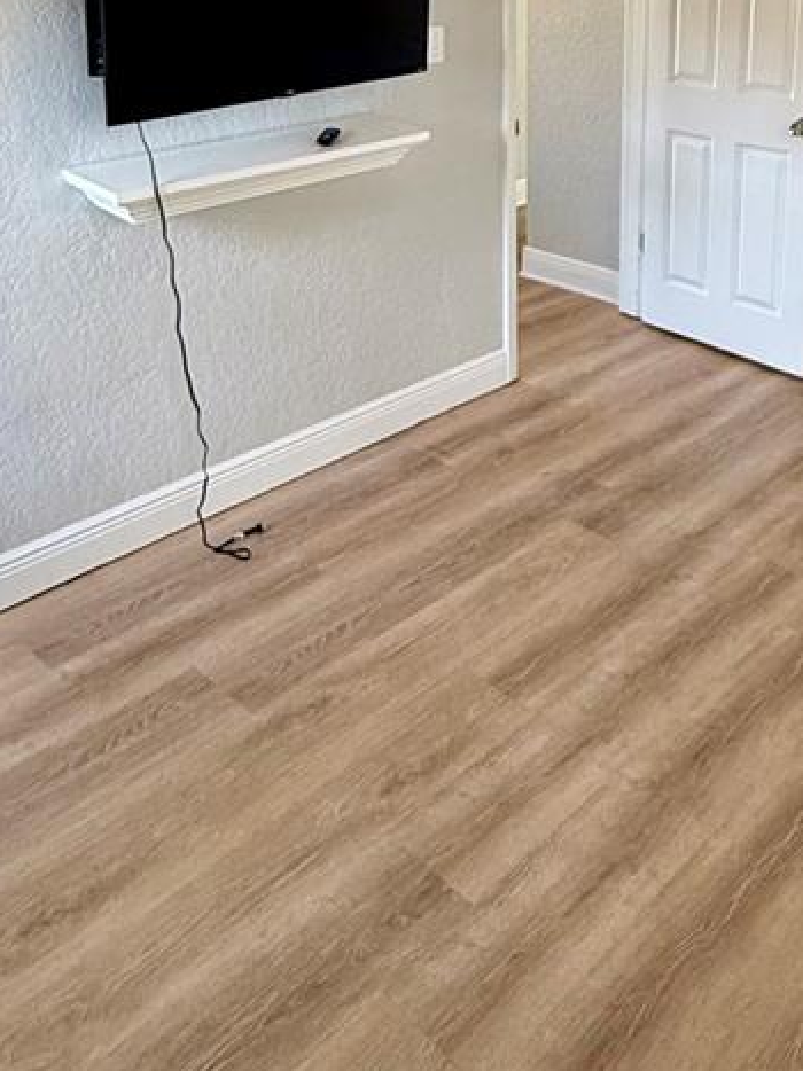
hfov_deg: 39.1
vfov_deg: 47.8
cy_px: 179
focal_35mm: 36
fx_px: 1114
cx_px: 551
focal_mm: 2.22
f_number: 2.2
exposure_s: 1/120
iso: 250
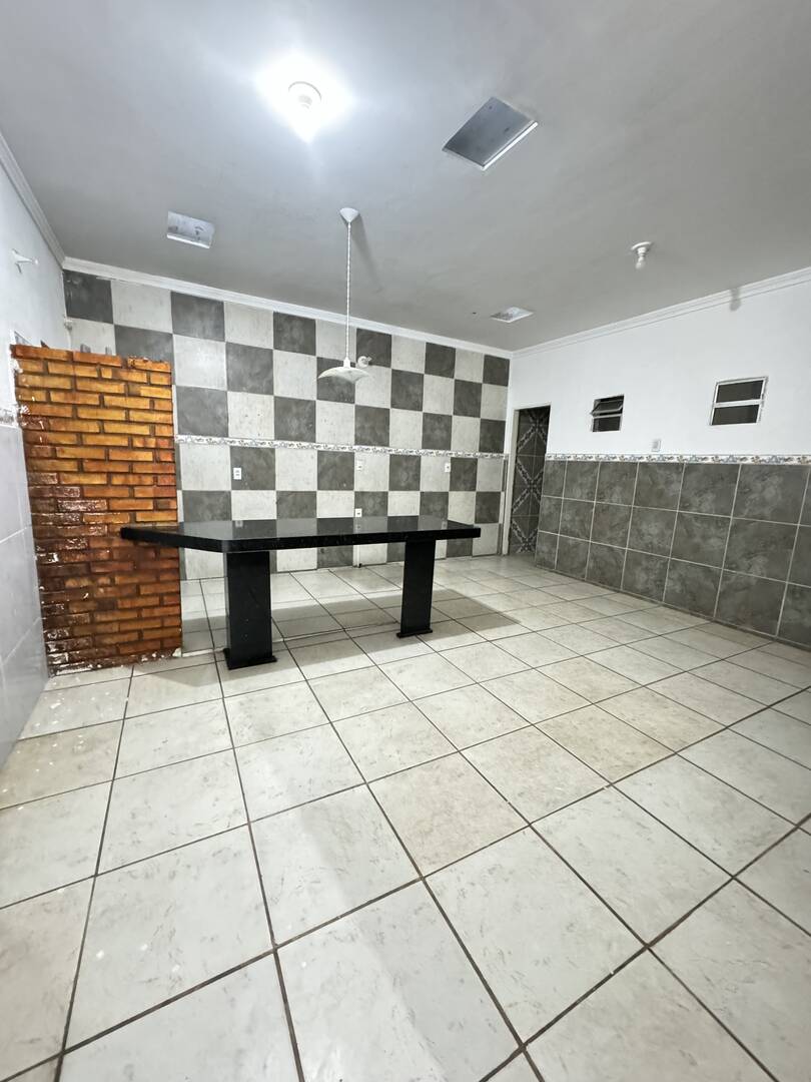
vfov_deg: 102.1
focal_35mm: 14
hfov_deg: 85.7
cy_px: 541
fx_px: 437
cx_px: 406
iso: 2000
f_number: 2.2
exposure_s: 1/30
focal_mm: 2.22
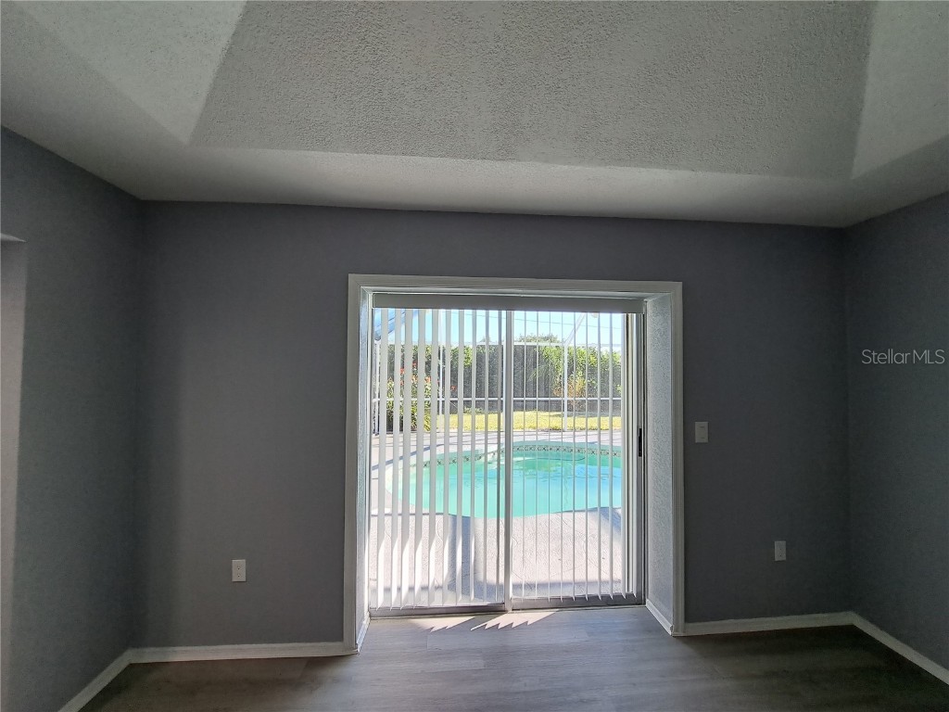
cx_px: 474
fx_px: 356
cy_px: 356
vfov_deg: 89.9
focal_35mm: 13
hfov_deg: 106.2
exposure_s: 1/120
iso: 50
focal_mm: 1.74
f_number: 2.2
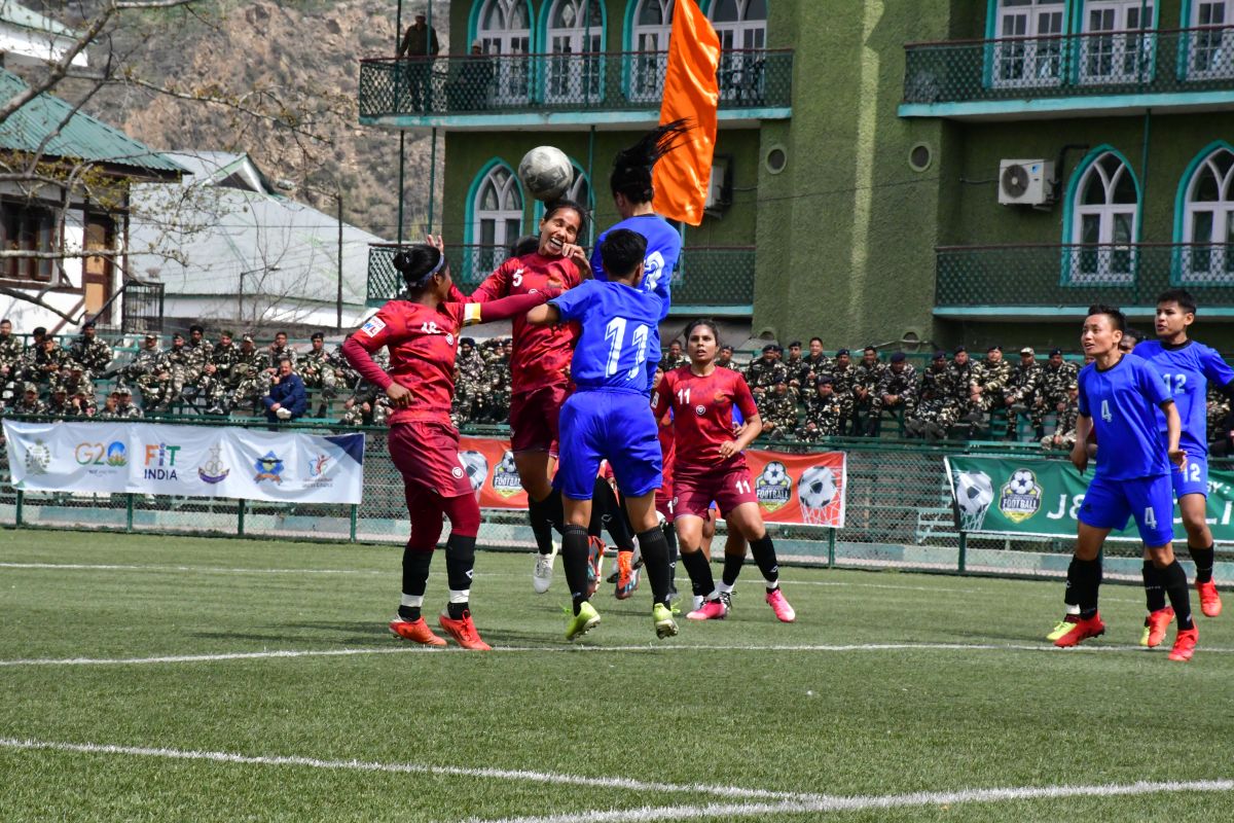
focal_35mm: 142
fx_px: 4867
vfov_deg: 9.7
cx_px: 617
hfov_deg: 14.4
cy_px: 412
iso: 2000
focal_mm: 95
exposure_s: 1/2000
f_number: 18
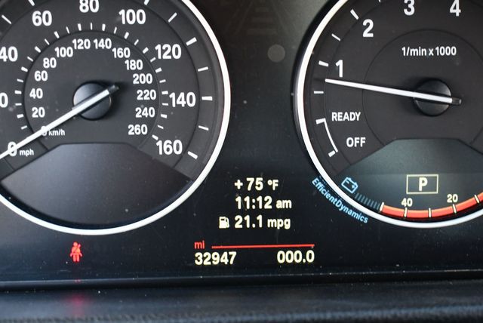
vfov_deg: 21.3
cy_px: 162
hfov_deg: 31.4
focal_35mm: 64
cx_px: 242
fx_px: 859
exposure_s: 1/125
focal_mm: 32
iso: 1250
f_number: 4.5
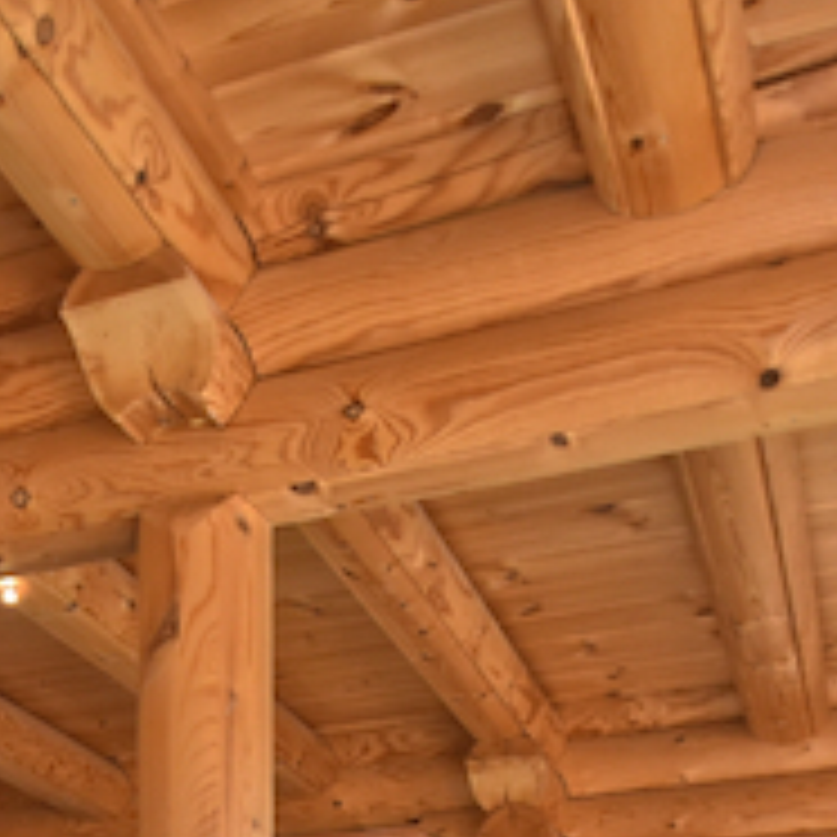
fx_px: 1505
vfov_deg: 25.6
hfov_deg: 30.1
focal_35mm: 55
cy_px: 1154
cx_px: 130
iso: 500
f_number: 4
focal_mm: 10
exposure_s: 1/60
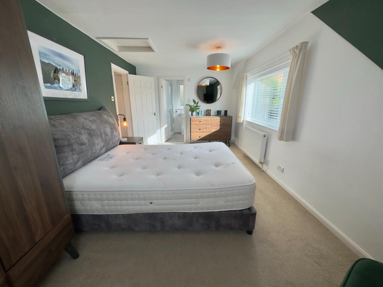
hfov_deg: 102.1
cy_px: 144
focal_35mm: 14
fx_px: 155
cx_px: 192
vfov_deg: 85.7
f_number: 2.2
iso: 40
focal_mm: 2.22
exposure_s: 1/160
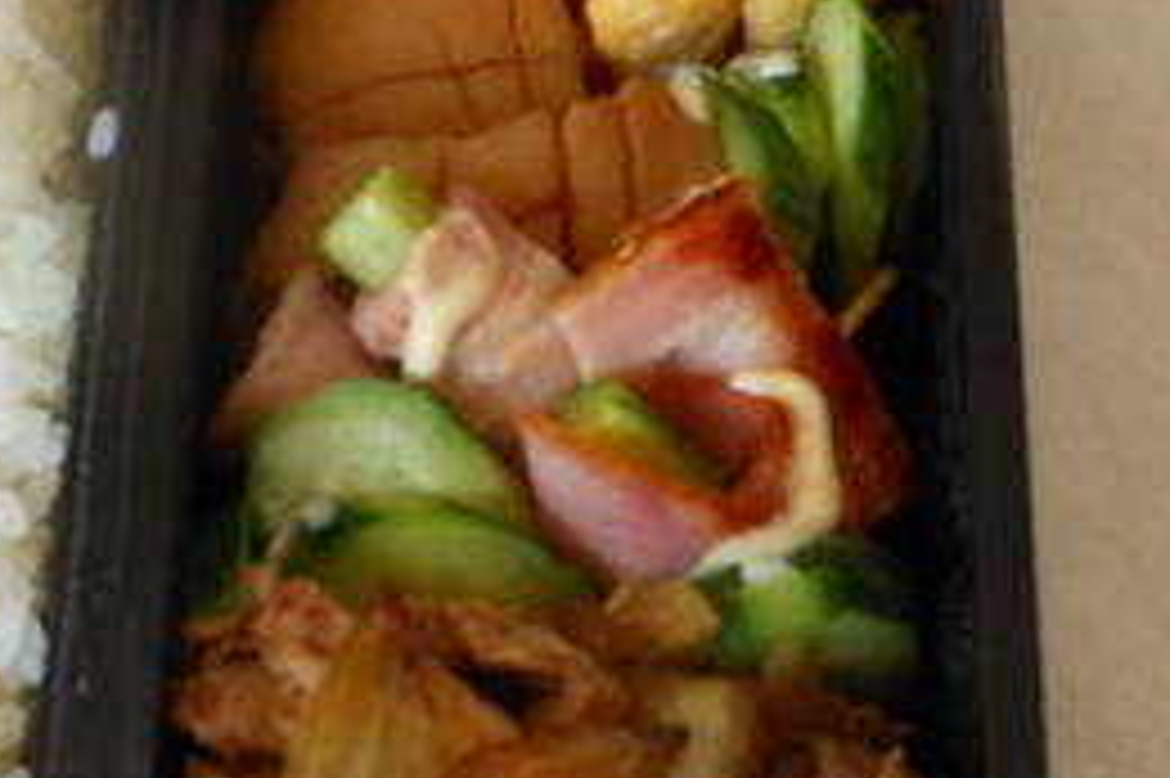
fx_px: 3248
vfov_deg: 13.6
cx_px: 216
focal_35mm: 100
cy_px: 522
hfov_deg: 20.2
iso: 80
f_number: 4.3
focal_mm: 6.9
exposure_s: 1/60
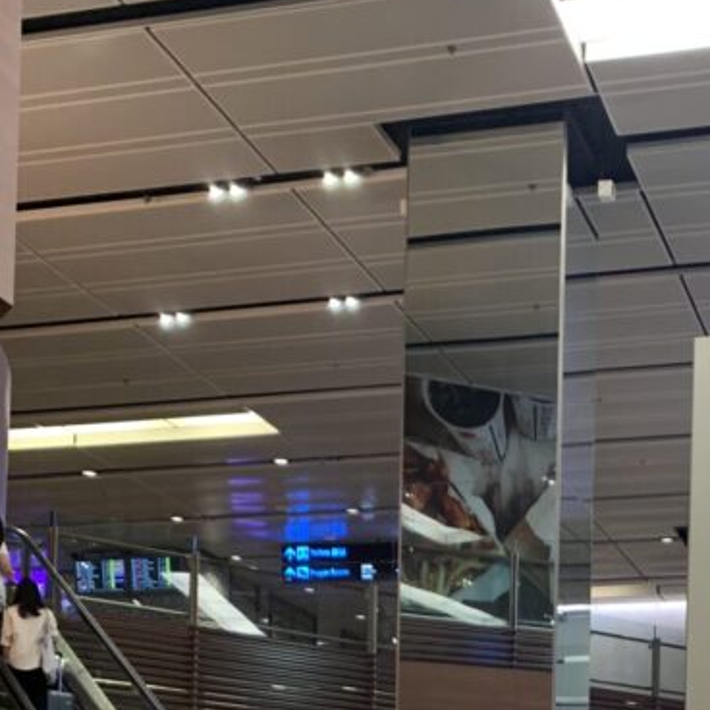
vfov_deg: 24.0
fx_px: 1485
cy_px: 897
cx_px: 587
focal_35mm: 64
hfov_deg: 26.3
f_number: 1.8
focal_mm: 4.25
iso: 160
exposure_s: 1/50
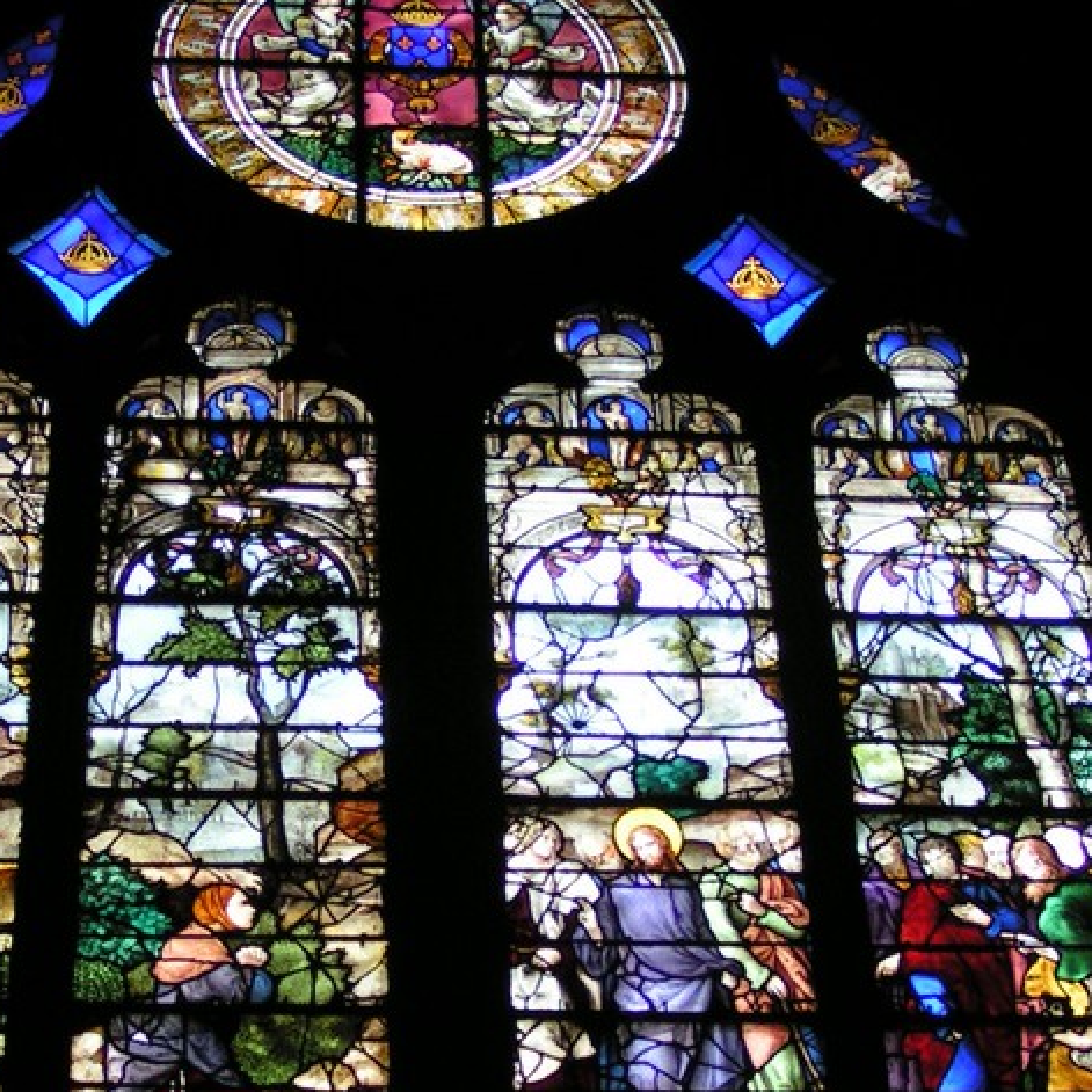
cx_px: 378
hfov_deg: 20.1
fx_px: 3069
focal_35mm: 86
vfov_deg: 20.2
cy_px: 632
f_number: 2.8
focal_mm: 6.6
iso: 125
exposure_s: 1/50
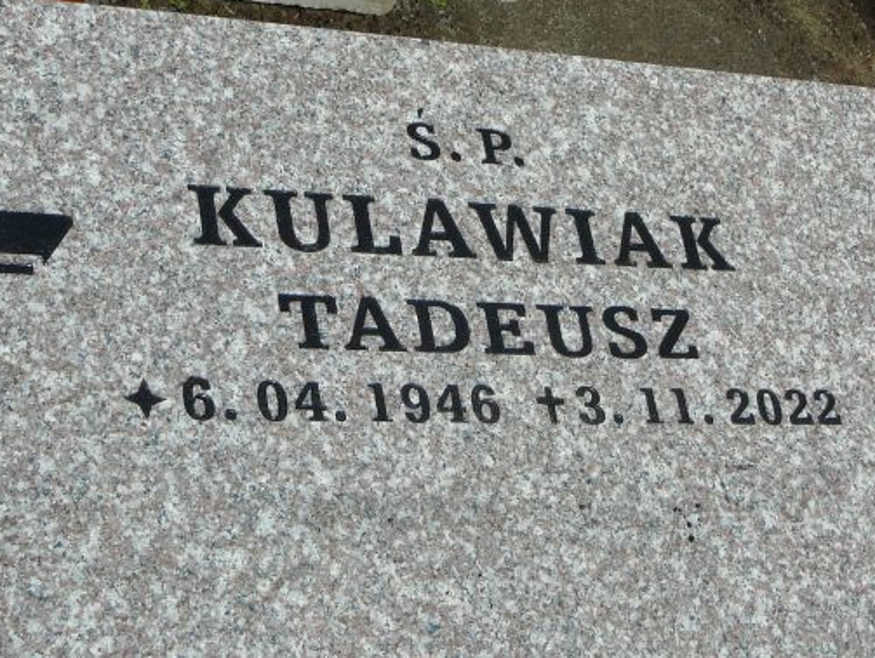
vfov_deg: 19.7
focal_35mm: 75
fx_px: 1897
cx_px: 447
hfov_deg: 26.0
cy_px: 298
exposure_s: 1/400
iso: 80
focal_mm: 8.7
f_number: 5.6
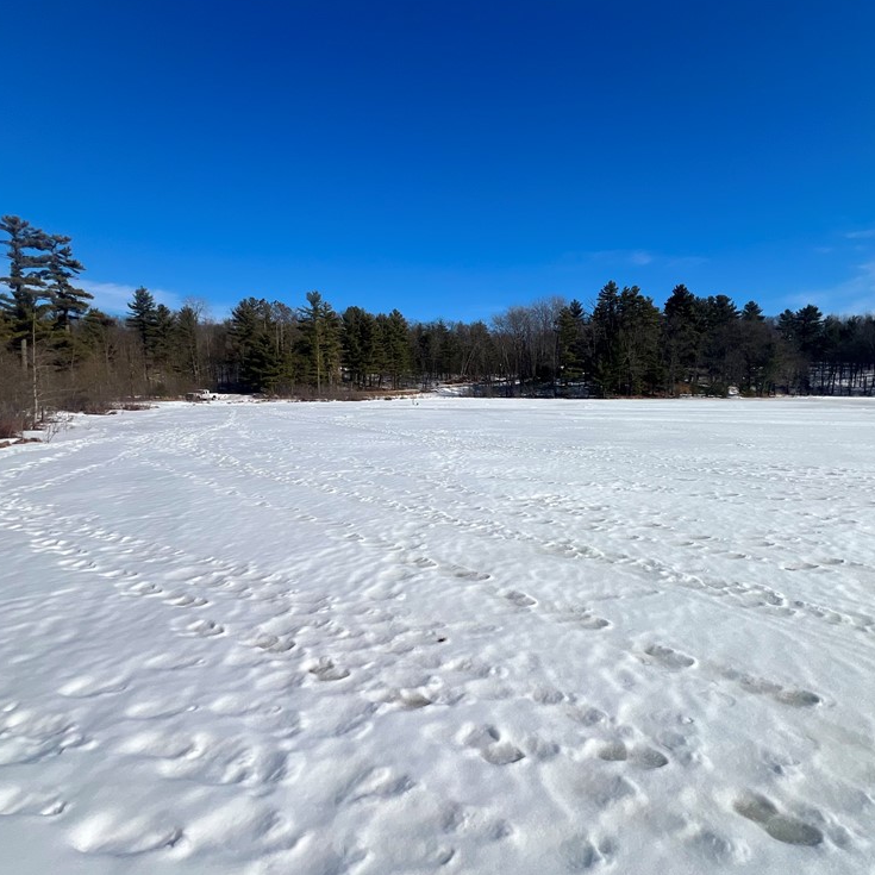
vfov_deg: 87.4
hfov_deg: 86.9
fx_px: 458
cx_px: 499
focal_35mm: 16
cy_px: 439
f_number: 1.8
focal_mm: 1.57
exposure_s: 1/4785
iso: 32
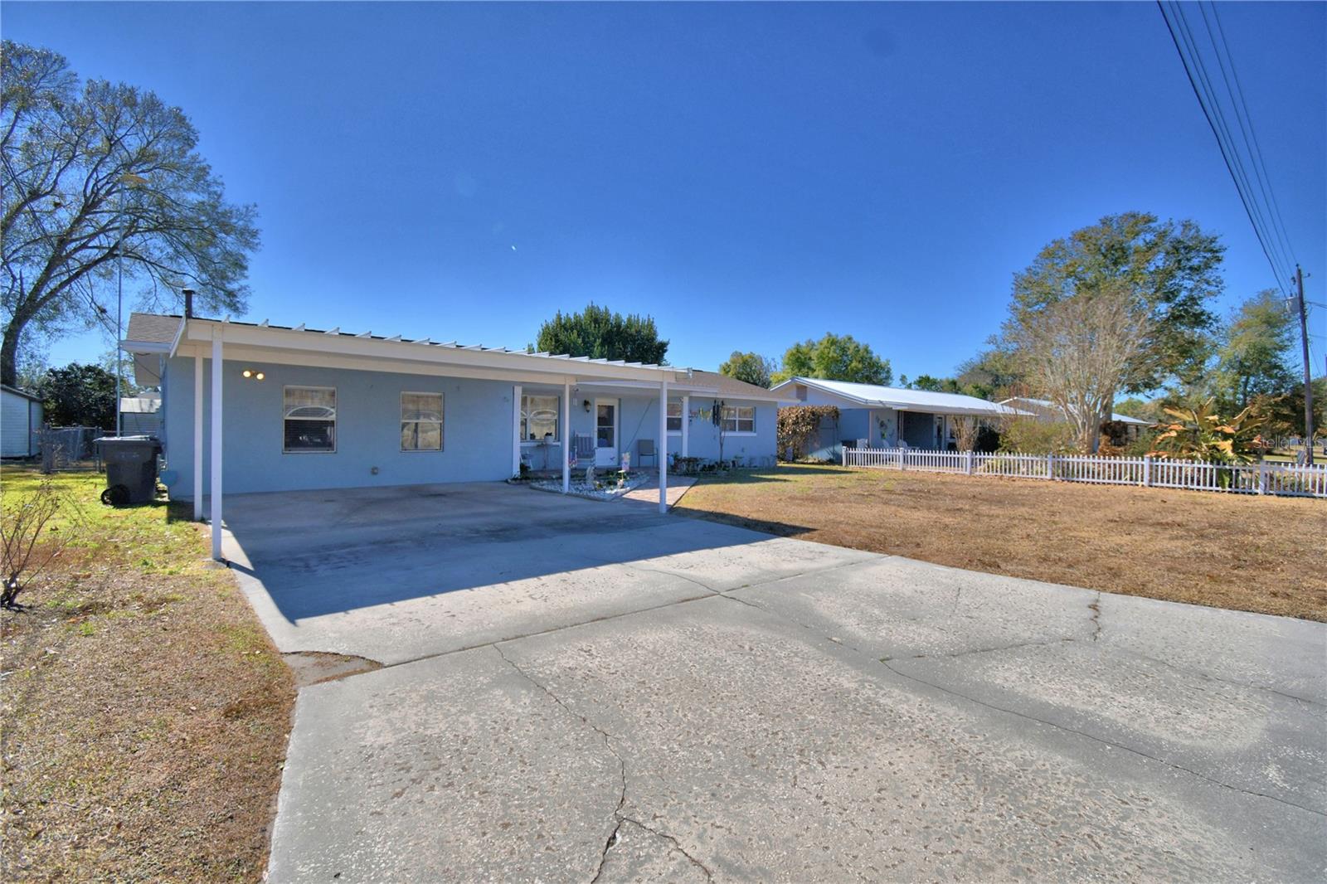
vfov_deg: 77.3
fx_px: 553
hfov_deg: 100.4
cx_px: 664
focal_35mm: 15
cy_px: 442
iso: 100
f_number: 4.5
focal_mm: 10
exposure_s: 1/2000
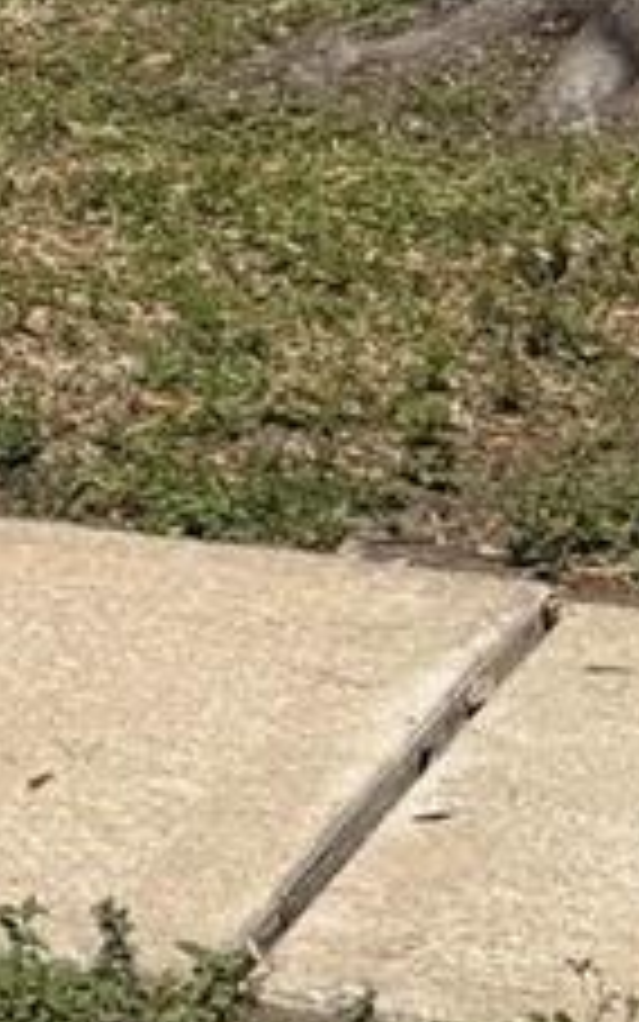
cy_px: -347
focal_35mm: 172
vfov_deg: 11.8
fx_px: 4790
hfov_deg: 6.6
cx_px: -1530
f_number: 1.78
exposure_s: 1/7092
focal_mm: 6.76
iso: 80
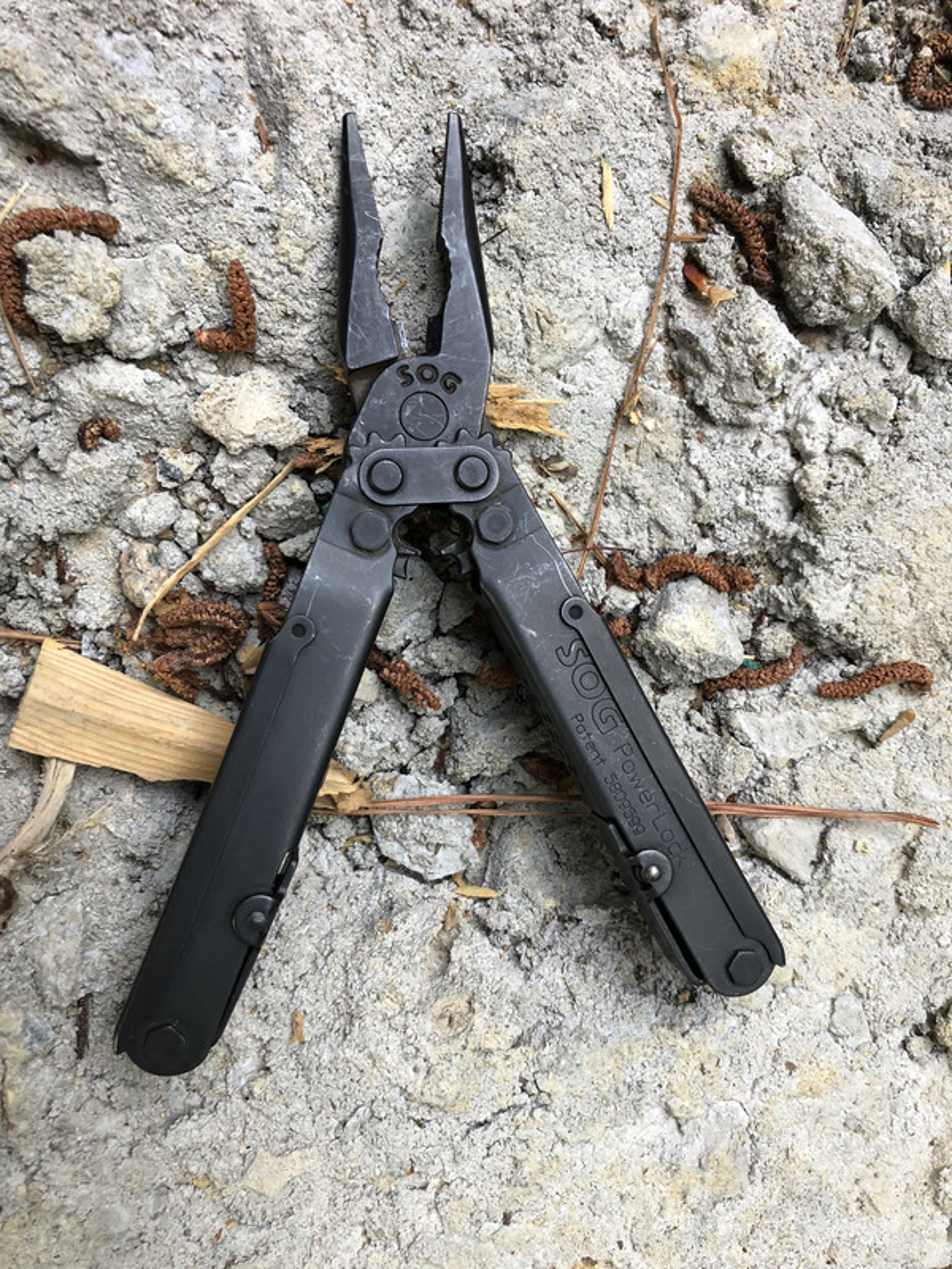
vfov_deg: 63.4
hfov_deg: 49.7
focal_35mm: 28
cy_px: 634
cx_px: 476
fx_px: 1027
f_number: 1.8
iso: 25
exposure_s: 1/30
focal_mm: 3.99
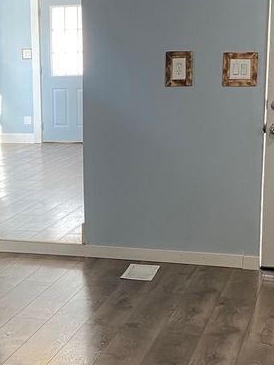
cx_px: 49
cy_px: 208
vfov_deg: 25.3
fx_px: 812
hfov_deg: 18.9
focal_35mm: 77
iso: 125
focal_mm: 4.25
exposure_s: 1/60
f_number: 1.8
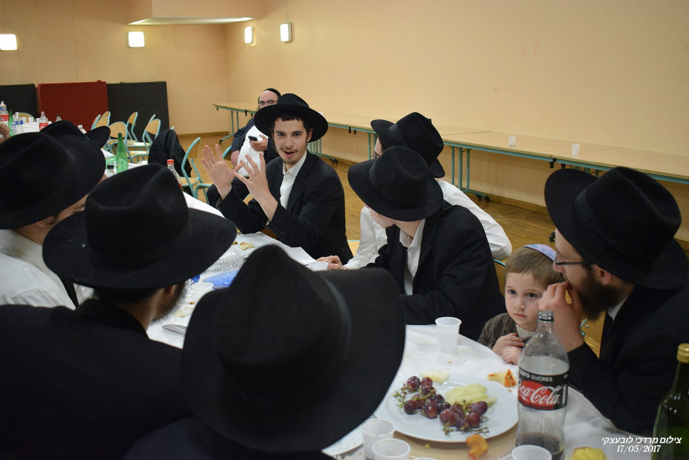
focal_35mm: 38
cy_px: 230
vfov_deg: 35.5
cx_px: 344
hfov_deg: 51.3
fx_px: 718
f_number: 4
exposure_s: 1/60
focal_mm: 25
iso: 1400
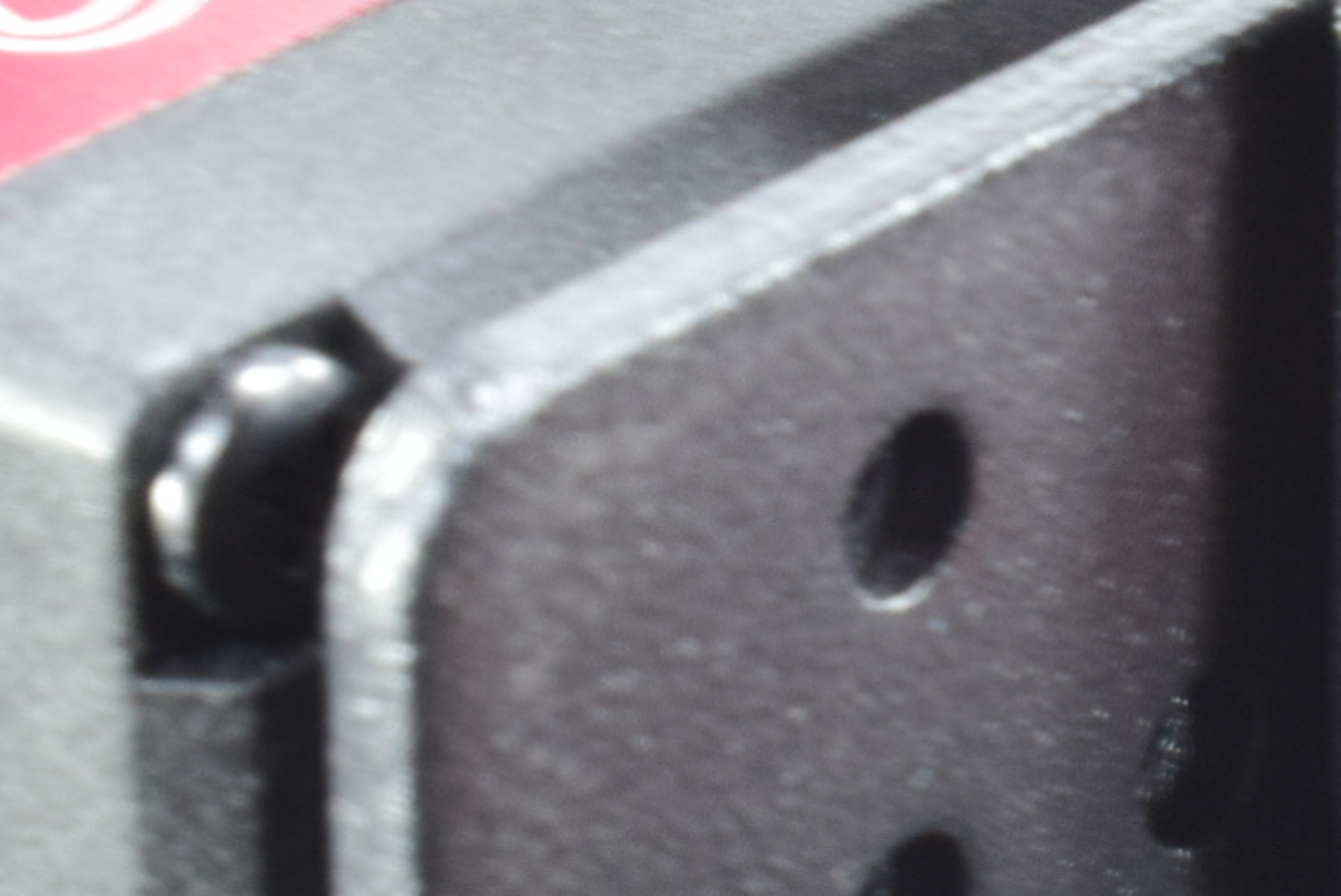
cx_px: 1903
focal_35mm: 340
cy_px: 471
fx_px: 12674
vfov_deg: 4.0
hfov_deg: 6.0
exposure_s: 1/2.5
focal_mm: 55
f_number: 29
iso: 400
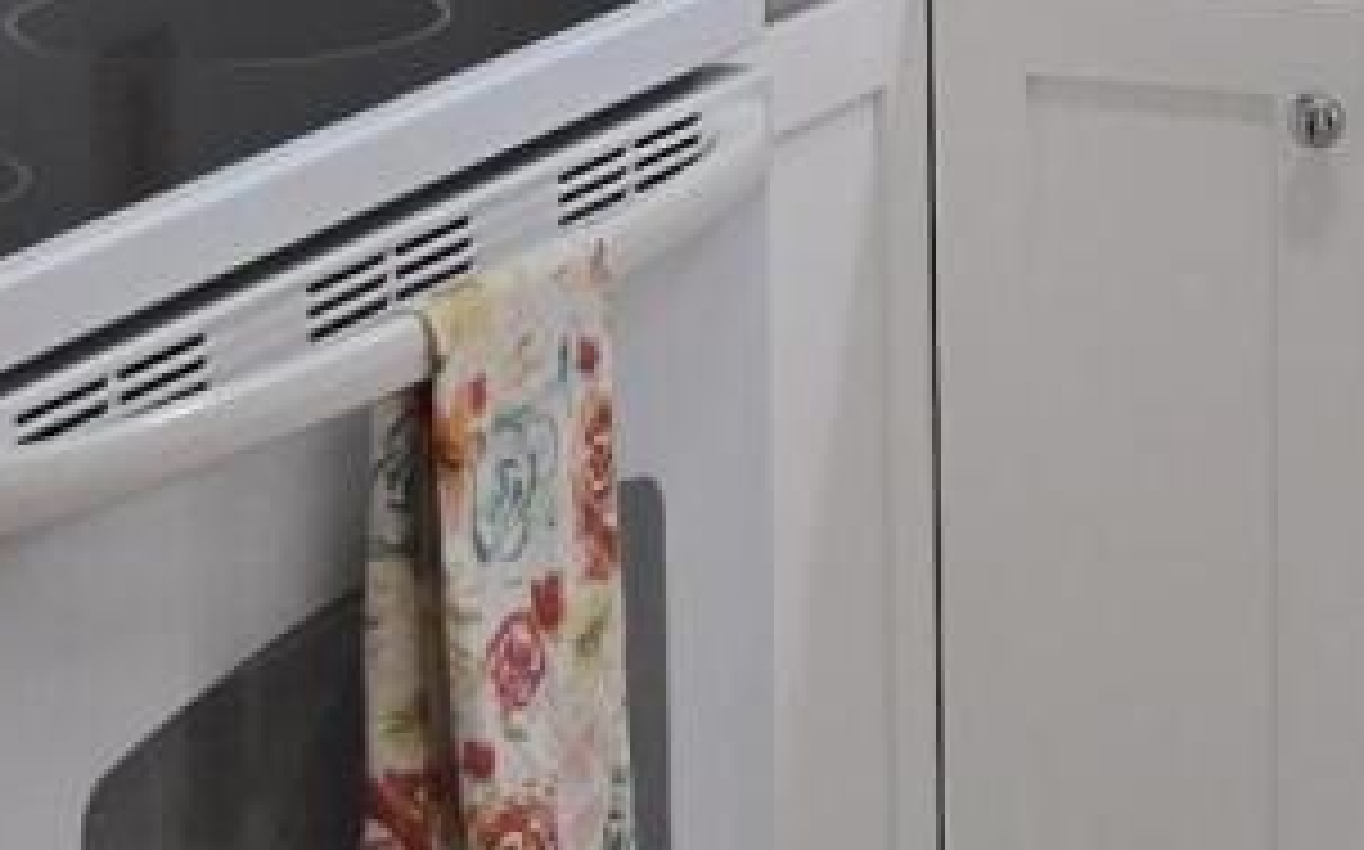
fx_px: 5982
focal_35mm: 161
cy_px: 22
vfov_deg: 8.1
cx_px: 1305
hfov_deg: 12.9
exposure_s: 1/120
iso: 80
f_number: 1.8
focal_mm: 5.4
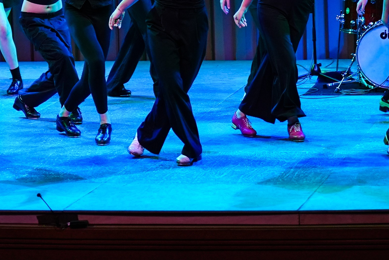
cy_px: -72
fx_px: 2065
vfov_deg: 7.1
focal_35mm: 191
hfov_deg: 10.7
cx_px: 4
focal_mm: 70
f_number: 2.8
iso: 3200
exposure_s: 1/500
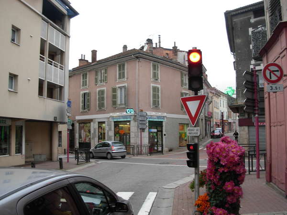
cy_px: 108
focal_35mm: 38
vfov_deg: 37.7
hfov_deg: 49.0
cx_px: 144
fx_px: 315
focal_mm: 6.3
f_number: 2.9
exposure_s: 1/136
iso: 79
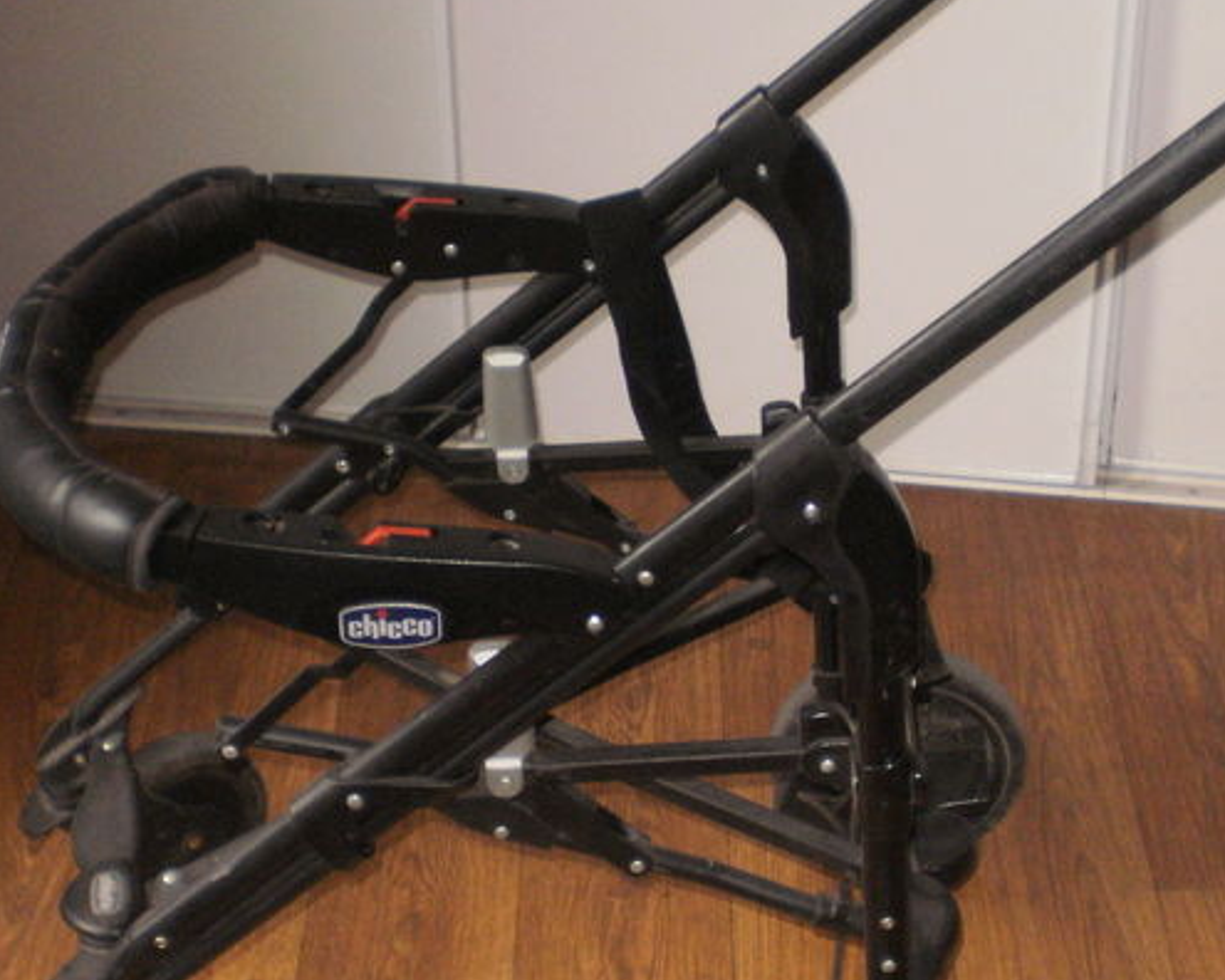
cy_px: 502
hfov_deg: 25.4
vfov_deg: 20.4
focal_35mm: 75
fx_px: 2719
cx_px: 661
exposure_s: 1/30
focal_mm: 6.3
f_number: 3.1
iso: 200
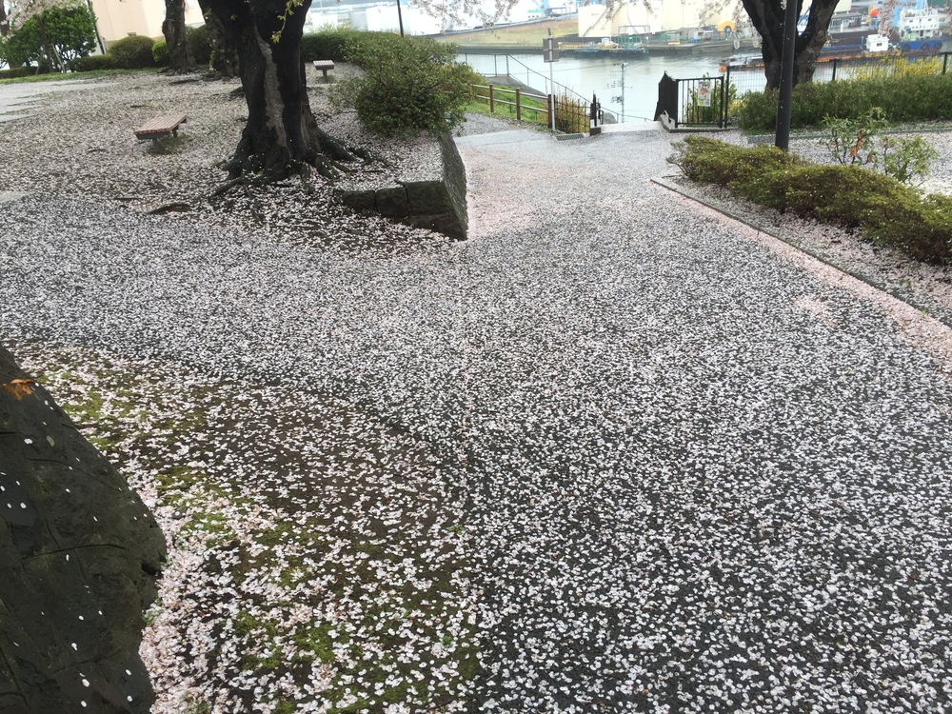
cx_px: 476
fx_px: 798
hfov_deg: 61.7
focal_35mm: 29
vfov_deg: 48.2
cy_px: 357
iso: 32
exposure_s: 1/187
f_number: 2.2
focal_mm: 4.15
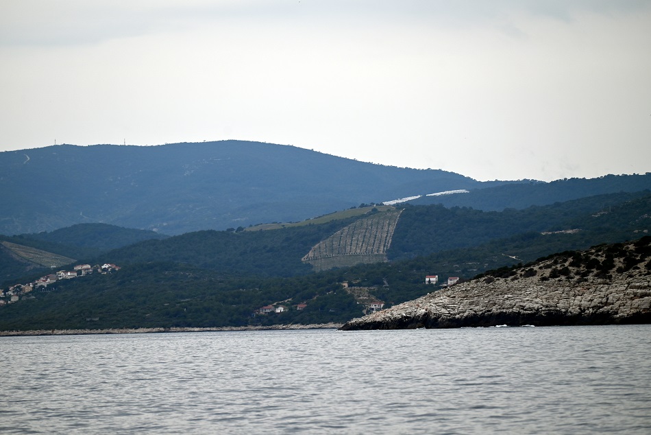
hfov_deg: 9.4
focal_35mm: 220
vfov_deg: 6.2
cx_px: 326
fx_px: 3979
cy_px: 218
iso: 160
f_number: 5.6
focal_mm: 220
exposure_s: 1/1000
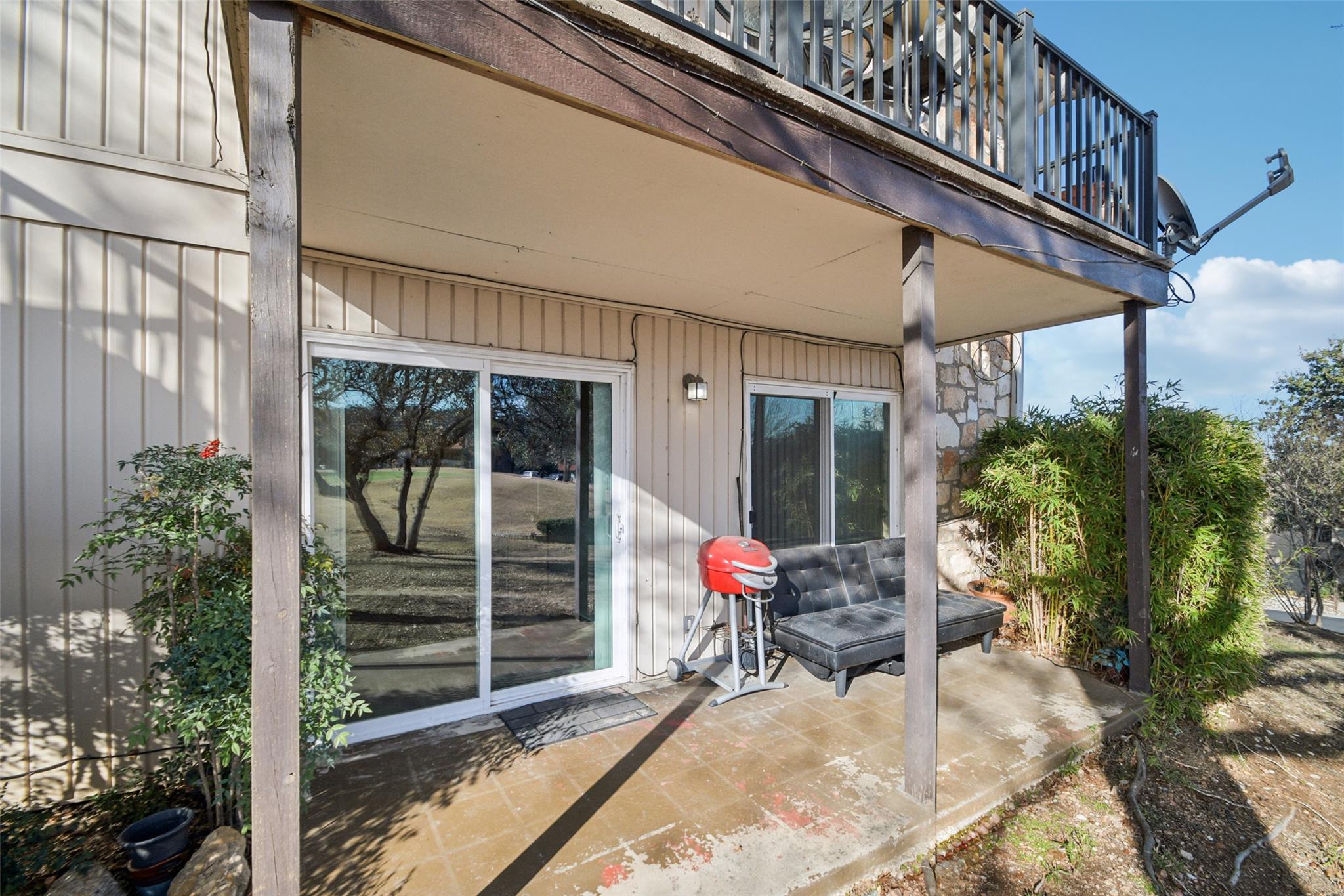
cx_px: 672
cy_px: 448
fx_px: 560
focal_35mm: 15
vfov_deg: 77.3
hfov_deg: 100.4
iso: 400
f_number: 8
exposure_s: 1/400
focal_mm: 10
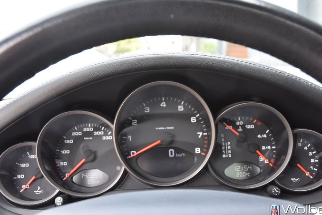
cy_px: 103
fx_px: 381
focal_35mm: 43
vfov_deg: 31.5
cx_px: 163
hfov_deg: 45.8
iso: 800
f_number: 6.3
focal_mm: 25
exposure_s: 1/160
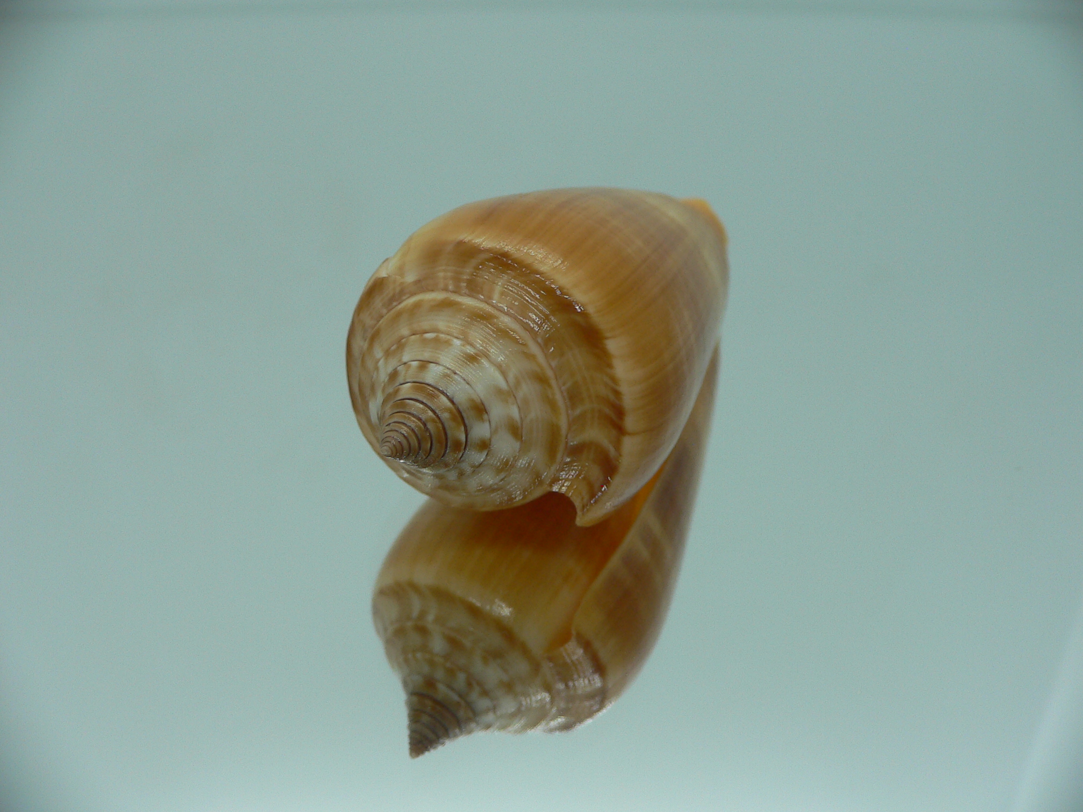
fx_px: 1095
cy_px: 406
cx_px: 542
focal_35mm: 35
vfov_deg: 40.7
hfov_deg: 52.6
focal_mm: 4.6
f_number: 2.8
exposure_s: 1/60
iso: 80
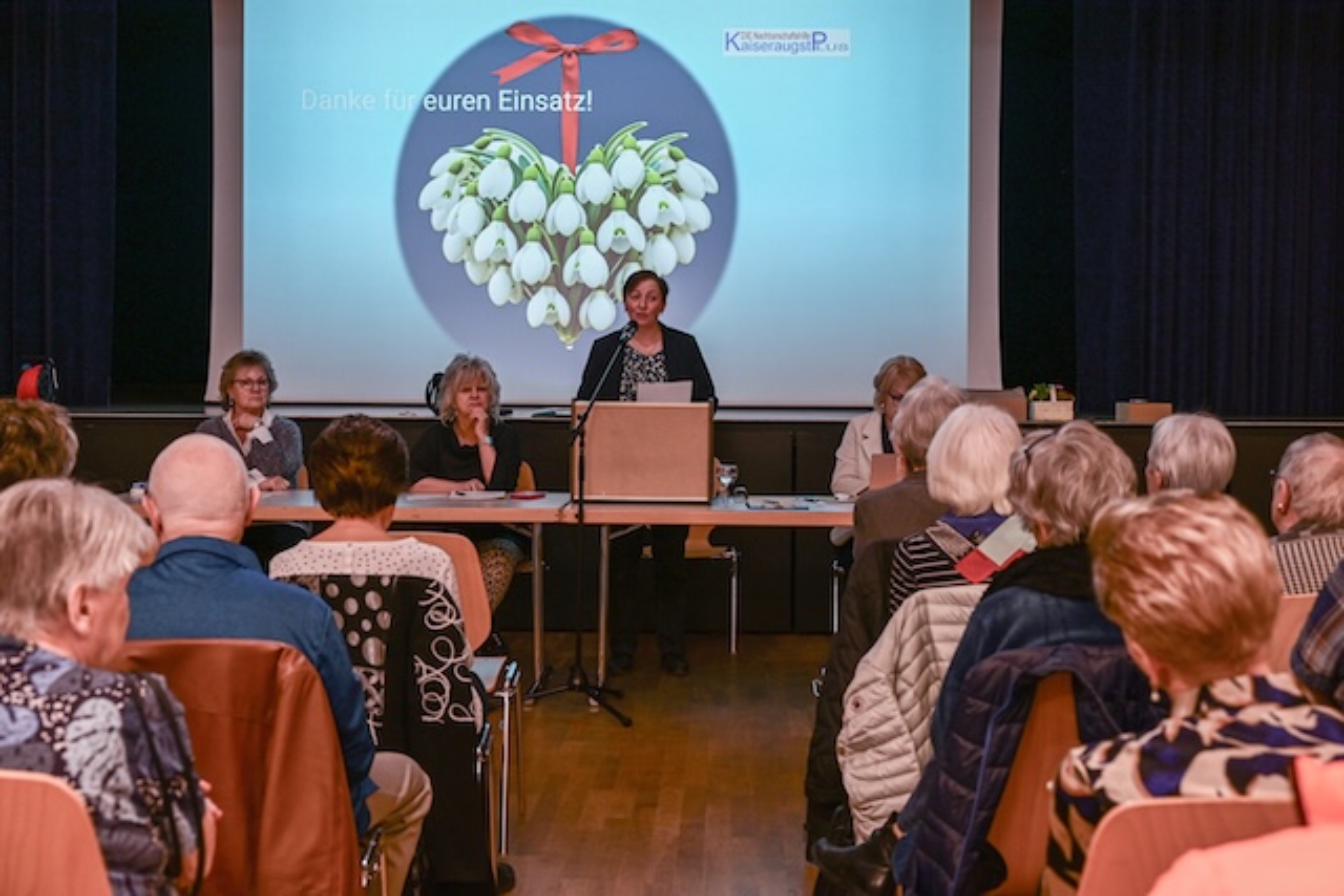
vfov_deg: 28.1
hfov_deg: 41.1
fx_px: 1792
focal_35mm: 48
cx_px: 672
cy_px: 448
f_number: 5.3
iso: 800
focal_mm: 48
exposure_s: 1/50
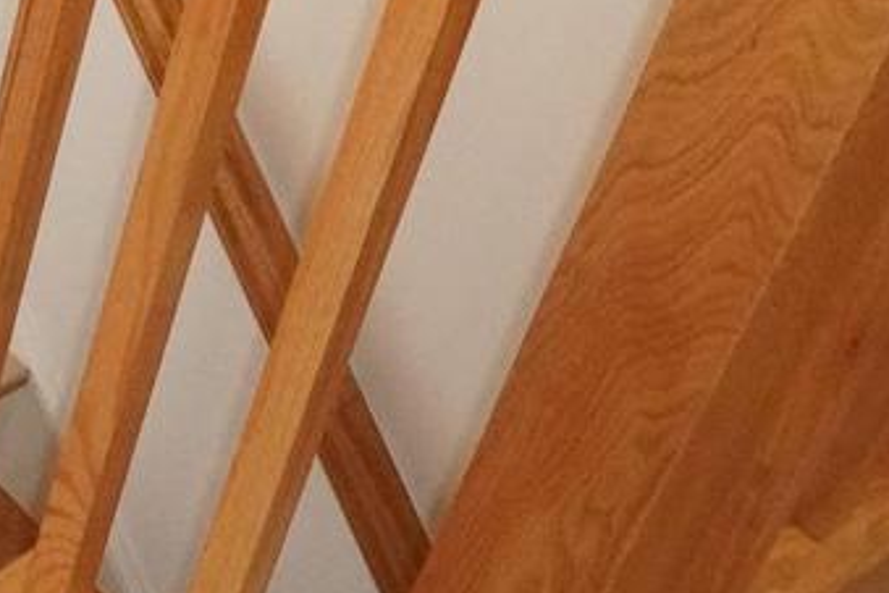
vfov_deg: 12.7
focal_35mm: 102
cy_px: -323
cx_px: -527
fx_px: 2519
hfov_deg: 17.5
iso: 6400
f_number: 10
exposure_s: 1/160
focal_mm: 16
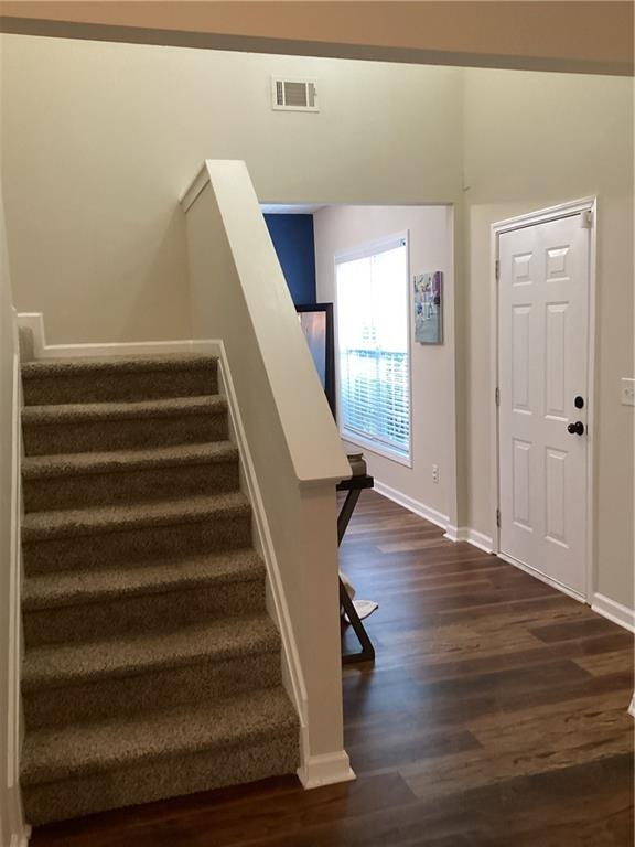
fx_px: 758
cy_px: 424
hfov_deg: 45.4
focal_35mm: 31
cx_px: 318
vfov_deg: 58.4
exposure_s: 1/40
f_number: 2.4
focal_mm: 3.3
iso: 320
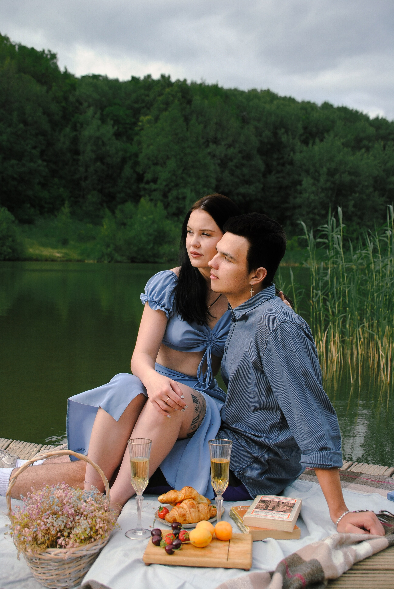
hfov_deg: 30.9
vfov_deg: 44.9
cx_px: 197
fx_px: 712
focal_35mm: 44
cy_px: 294
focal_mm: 29
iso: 100
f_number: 4
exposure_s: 1/320
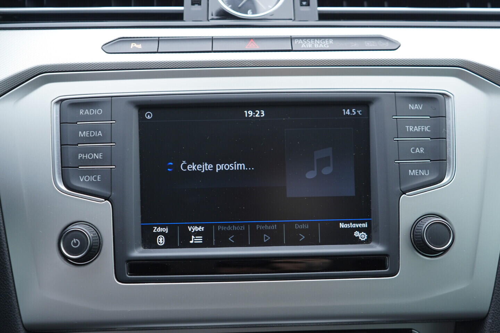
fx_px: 500
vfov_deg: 36.9
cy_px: 166
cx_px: 250
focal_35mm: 36
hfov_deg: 53.1
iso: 200
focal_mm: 24
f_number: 2.8
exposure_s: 1/40
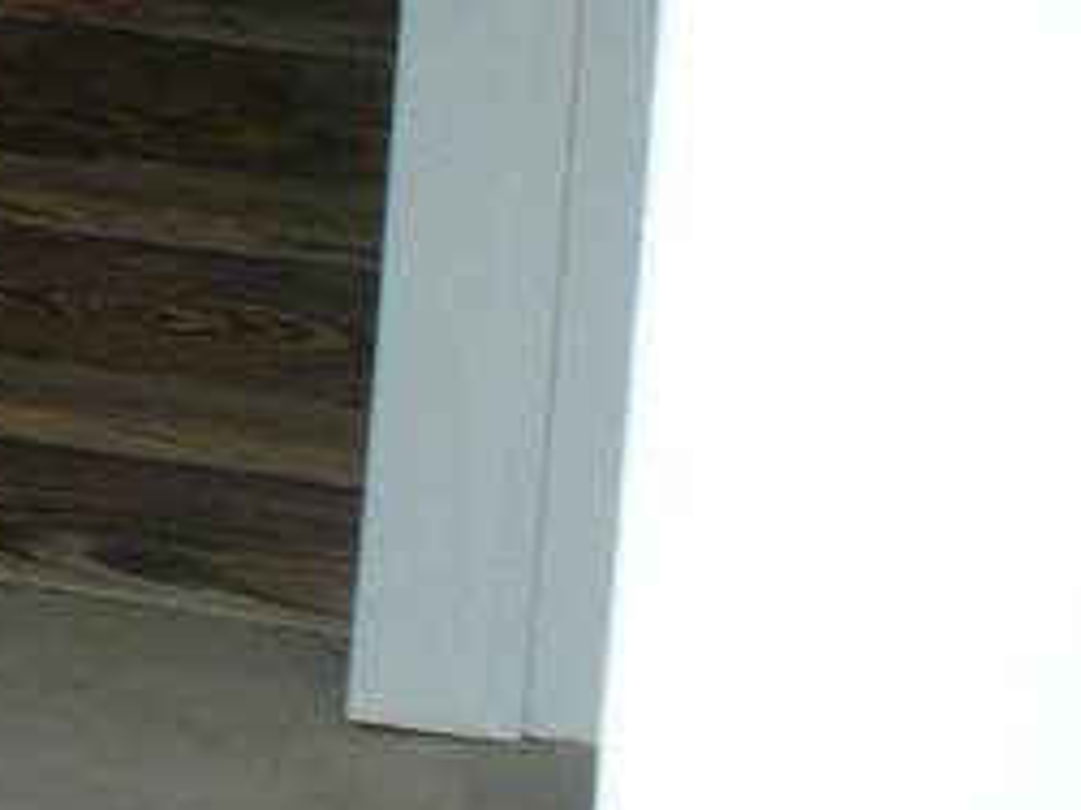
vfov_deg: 7.8
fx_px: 5899
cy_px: -241
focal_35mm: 189
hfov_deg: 9.4
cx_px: -1443
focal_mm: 6.1
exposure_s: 1/125
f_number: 2.8
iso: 80
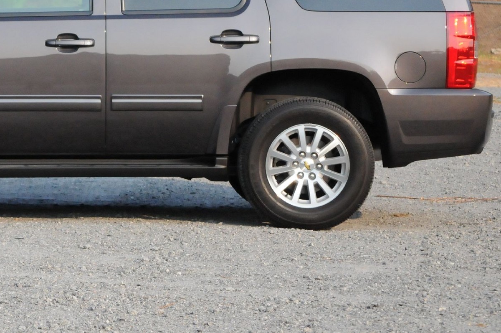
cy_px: 39
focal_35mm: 225
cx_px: 51
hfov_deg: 9.1
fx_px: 3127
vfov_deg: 6.1
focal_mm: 72
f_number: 5.6
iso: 2000
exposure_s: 1/5000
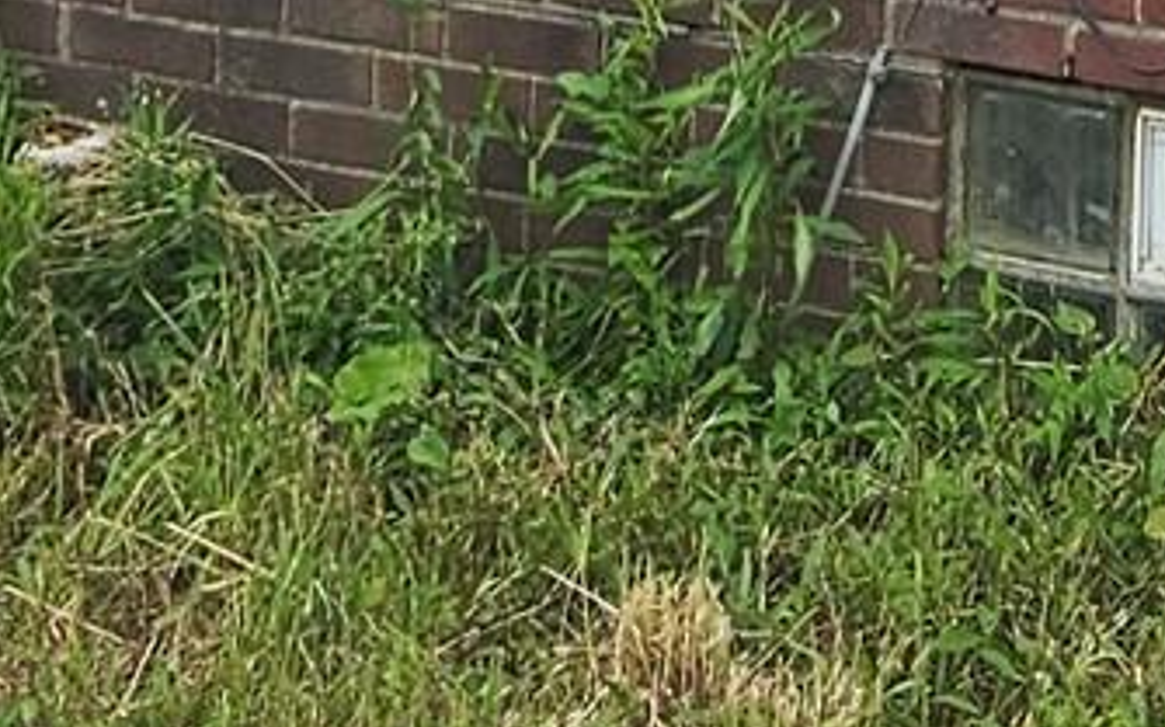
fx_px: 4728
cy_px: -1454
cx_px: 1109
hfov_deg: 13.9
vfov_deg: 7.7
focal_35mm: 149
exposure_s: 1/2000
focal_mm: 5.4
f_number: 1.8
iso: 64
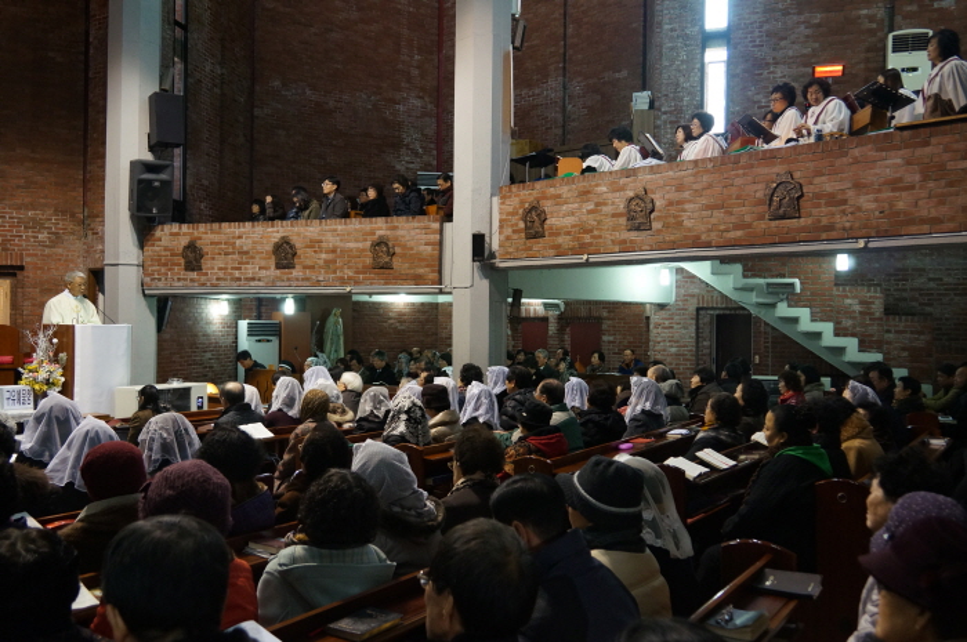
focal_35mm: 31
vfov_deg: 42.2
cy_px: 321
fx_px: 832
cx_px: 484
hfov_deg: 60.3
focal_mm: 21
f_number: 4
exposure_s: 1/60
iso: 1600
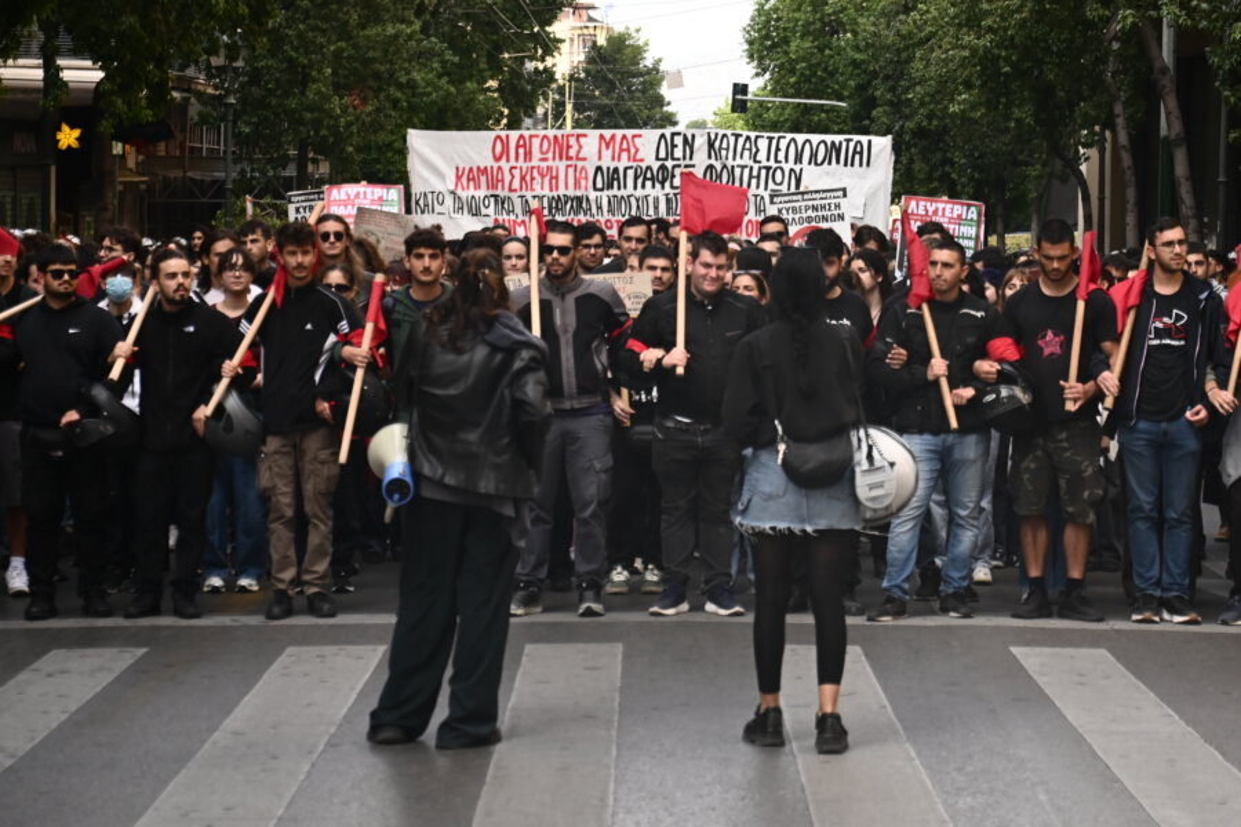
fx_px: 3619
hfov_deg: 19.5
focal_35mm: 105
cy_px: 414
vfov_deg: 13.0
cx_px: 620
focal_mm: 70
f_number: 4
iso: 320
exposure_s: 1/1000
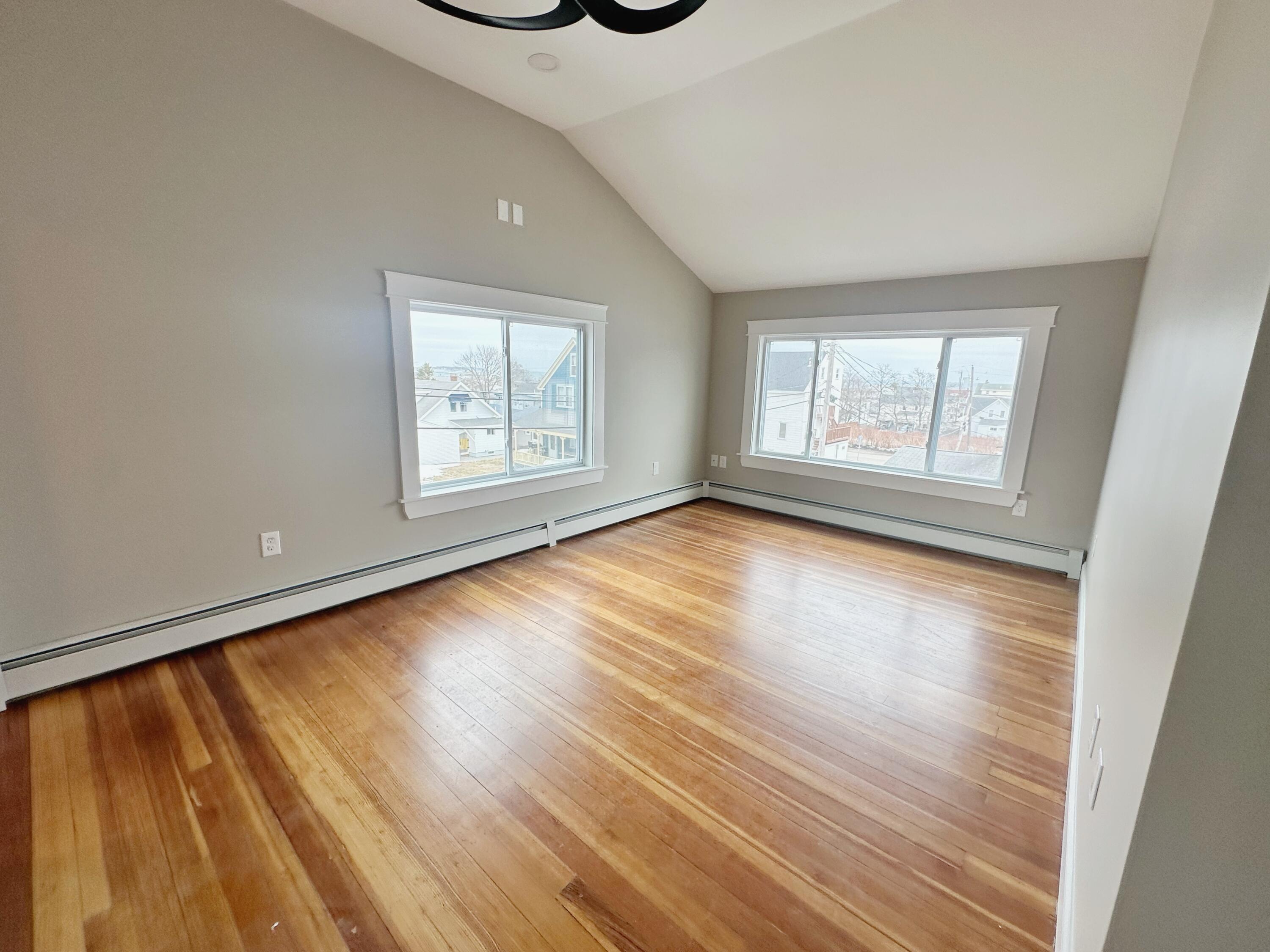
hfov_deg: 102.1
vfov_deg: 85.7
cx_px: 635
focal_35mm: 14
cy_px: 476
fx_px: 514
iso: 40
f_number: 2.2
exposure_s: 1/166
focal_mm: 2.22
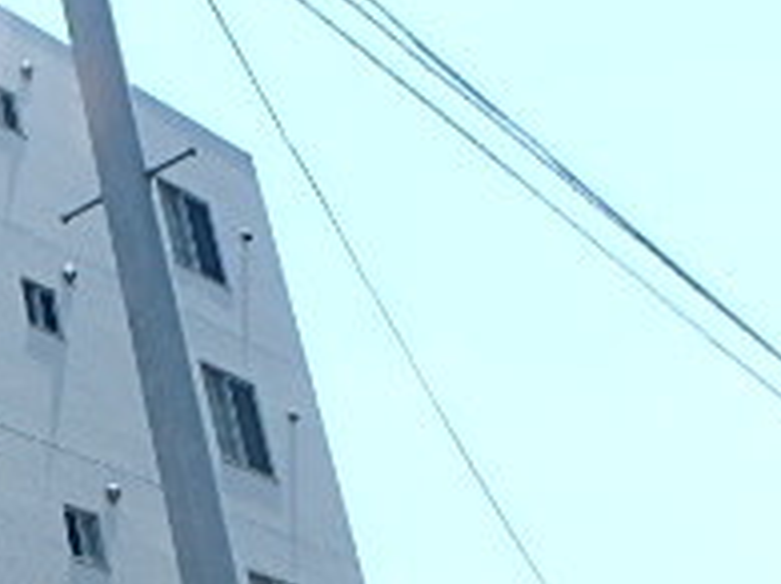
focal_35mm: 69
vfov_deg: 21.0
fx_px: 1556
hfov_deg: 21.9
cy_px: 492
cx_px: -481
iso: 125
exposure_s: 1/1000
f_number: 3.5
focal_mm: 3.7
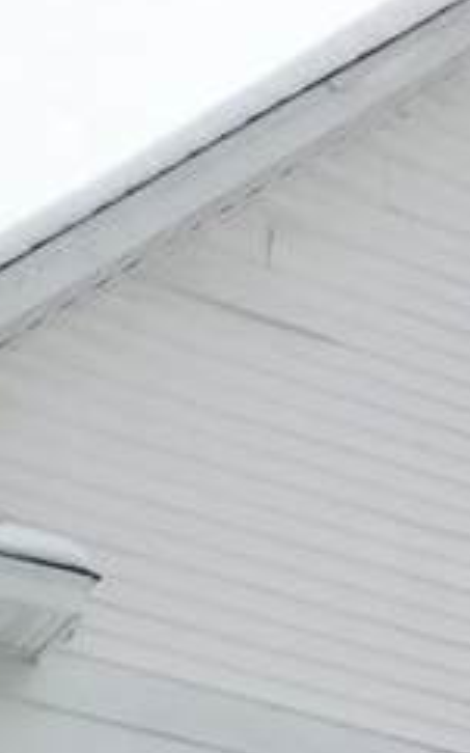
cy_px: 1126
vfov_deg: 15.0
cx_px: 96
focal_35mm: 129
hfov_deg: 10.1
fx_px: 2647
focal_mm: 4
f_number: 3
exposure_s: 1/1250
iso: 125
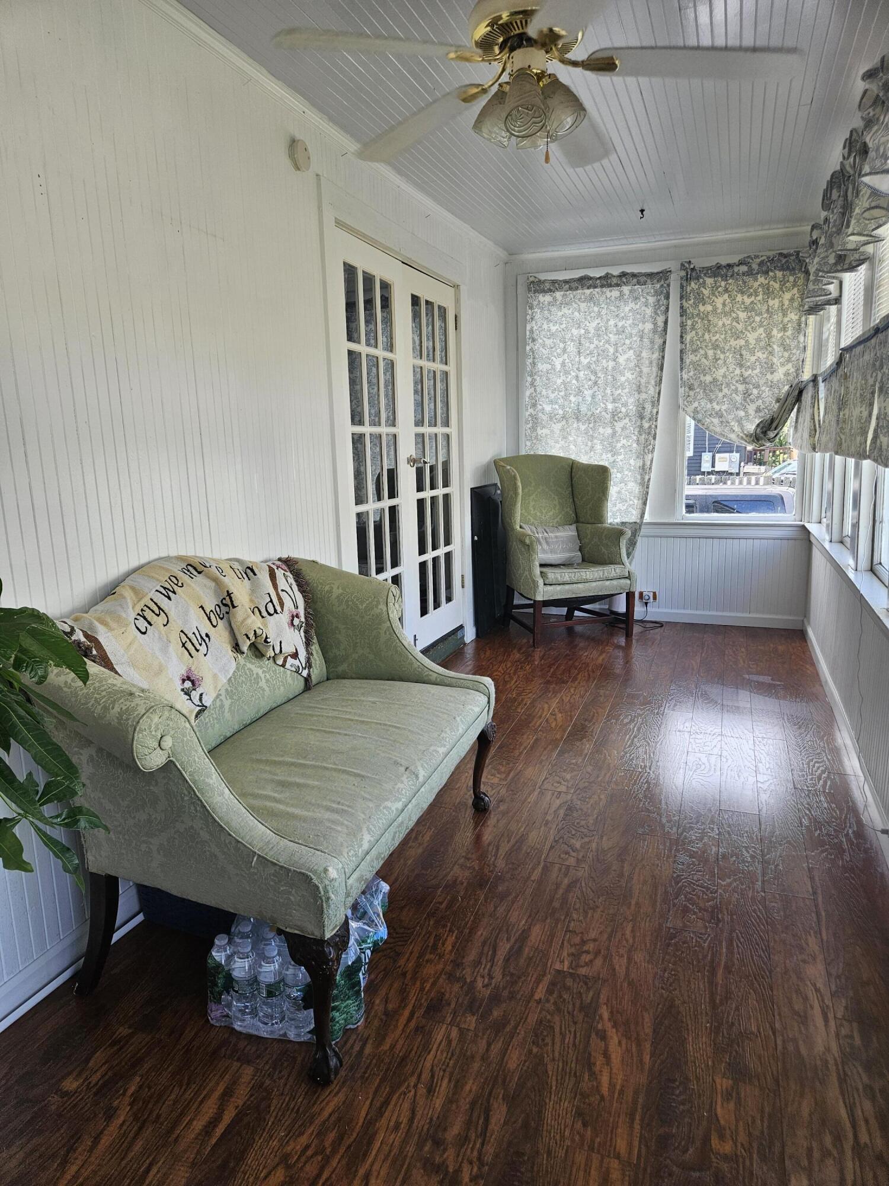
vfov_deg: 73.9
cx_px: 444
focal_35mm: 23
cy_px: 593
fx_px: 788
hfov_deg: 58.9
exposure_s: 1/180
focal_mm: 5.4
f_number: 1.8
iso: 50
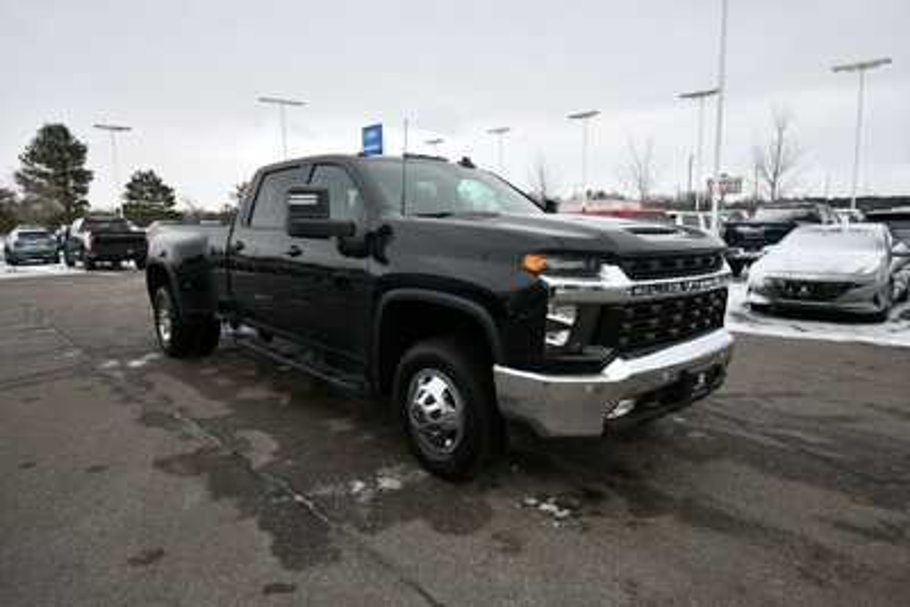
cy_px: 304
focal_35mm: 21
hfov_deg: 81.2
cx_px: 455
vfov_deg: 59.5
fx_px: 531
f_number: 5.6
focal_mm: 14
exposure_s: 1/250
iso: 250
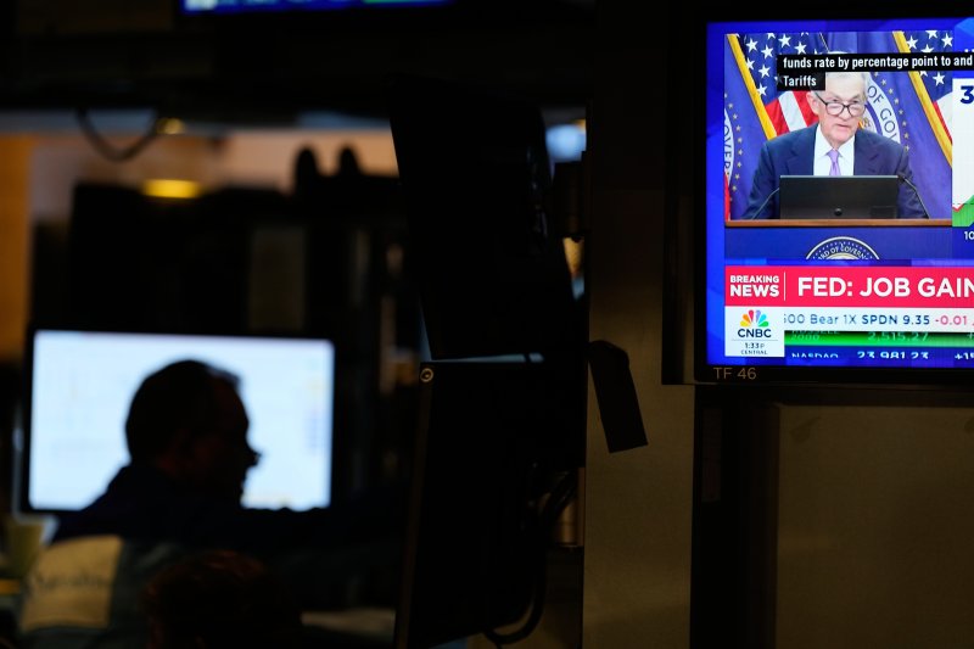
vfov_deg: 9.9
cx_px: 487
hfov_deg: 14.8
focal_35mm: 139
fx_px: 3760
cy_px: 324
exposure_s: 1/200
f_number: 2.8
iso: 1000
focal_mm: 139
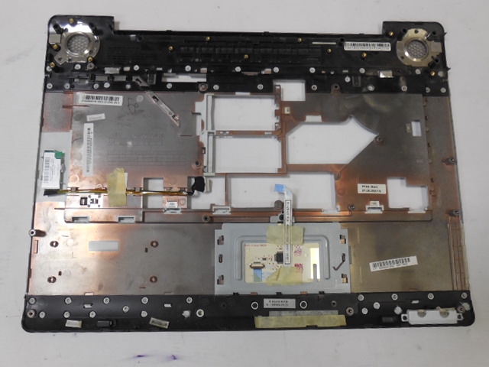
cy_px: 184
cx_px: 244
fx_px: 424
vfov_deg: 46.8
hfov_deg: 60.0
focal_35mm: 30
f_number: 3.8
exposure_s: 1/30
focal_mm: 5.3
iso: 320
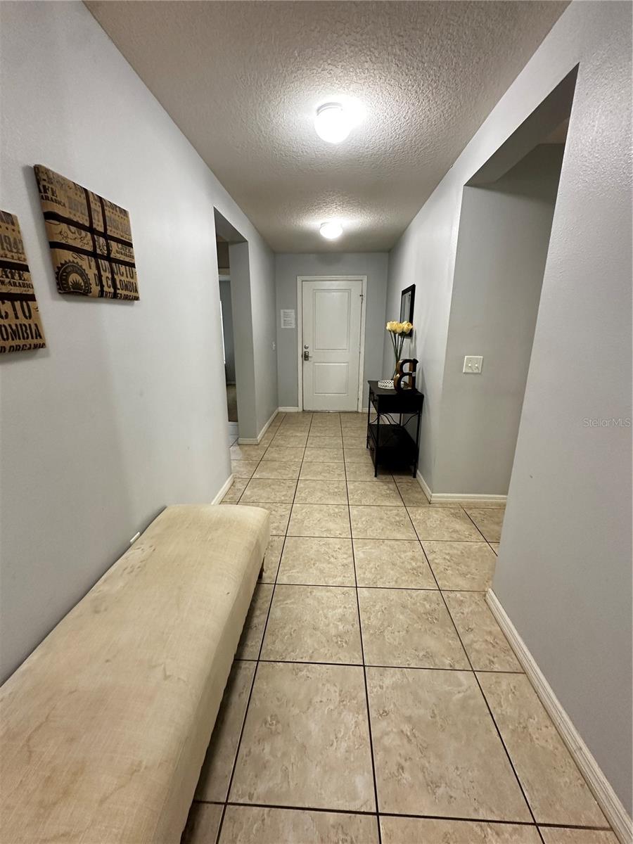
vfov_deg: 102.1
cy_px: 422
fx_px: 341
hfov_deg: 85.7
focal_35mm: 14
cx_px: 316
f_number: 2.2
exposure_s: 1/60
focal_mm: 2.22
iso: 250
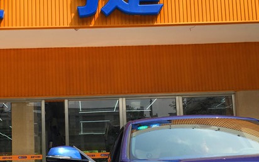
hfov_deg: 36.1
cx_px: 101
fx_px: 395
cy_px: 137
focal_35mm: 56
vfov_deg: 22.7
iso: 32
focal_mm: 4.15
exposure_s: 1/807
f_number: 2.2
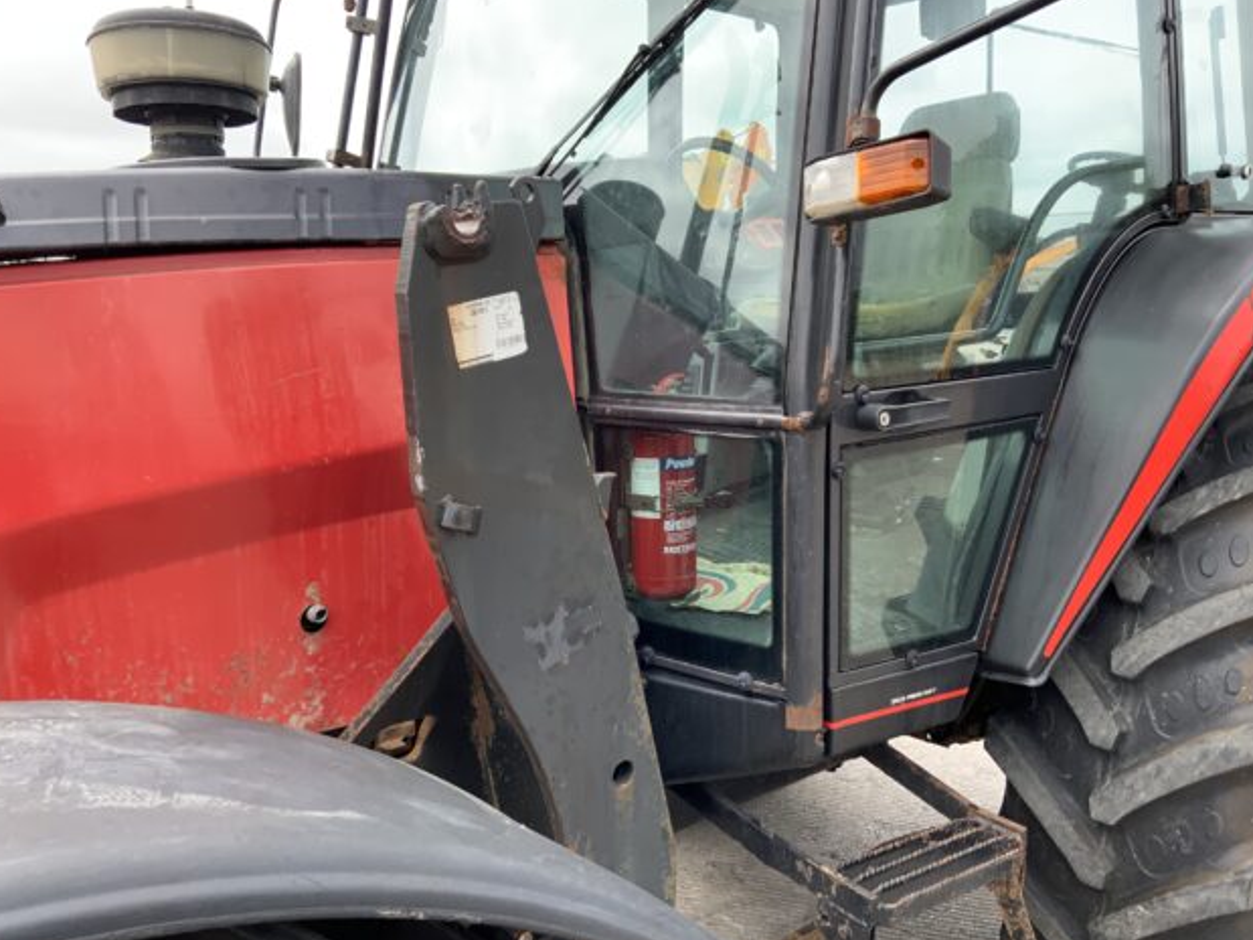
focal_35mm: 30
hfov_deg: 60.0
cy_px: 476
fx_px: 1086
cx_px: 619
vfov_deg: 46.8
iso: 16
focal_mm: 3
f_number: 1.8
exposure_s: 1/312
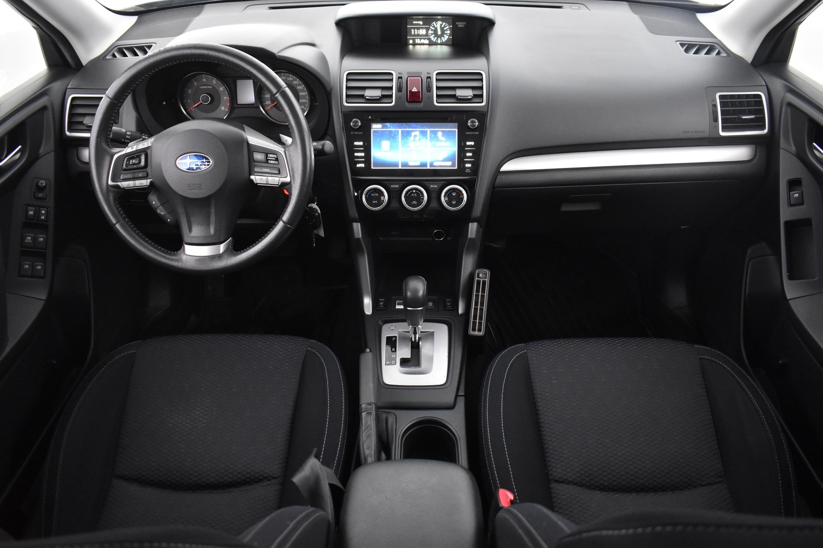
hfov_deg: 67.4
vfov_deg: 47.9
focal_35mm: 27
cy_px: 274
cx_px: 412
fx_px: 617
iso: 3200
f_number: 3.5
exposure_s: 1/25
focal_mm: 18
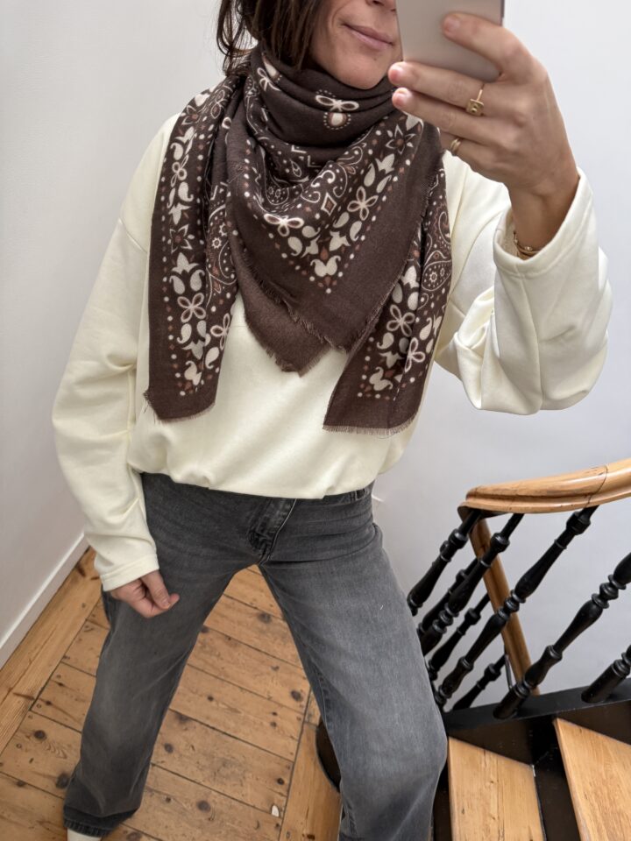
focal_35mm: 24
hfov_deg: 56.8
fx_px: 583
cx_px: 316
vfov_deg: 71.6
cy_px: 420
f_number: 1.78
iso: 400
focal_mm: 6.76
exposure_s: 1/60
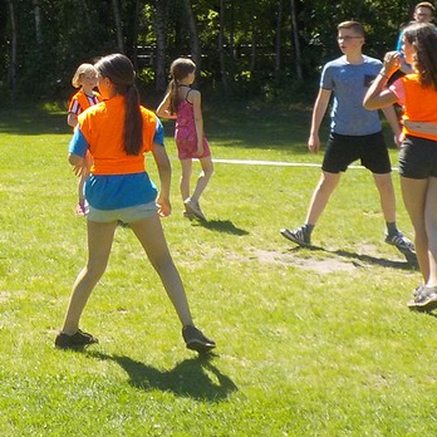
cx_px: -48
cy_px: -20
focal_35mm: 78
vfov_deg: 21.3
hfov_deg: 21.1
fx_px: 1114
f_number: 3.3
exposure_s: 1/500
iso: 125
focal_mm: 4.1
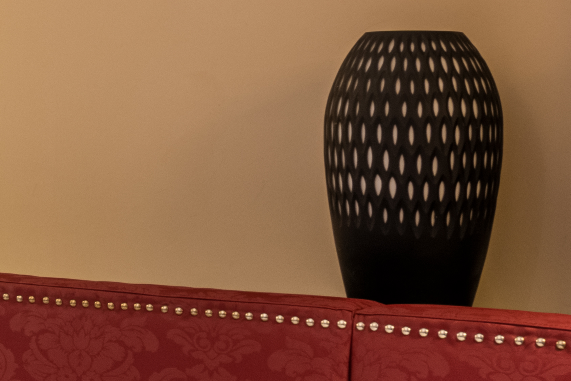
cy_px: 239
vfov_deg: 11.7
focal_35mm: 117
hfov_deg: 14.7
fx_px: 1856
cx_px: -542
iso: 100
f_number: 11
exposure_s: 1/5
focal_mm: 24
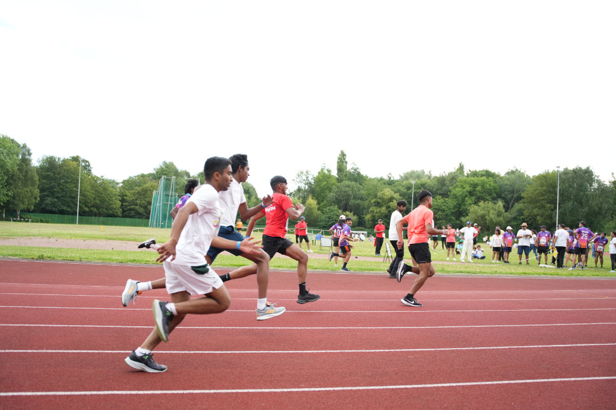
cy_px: 205
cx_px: 308
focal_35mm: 36
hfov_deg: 53.1
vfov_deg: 36.9
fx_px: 616
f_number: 2.8
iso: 250
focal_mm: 35.7
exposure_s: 1/800
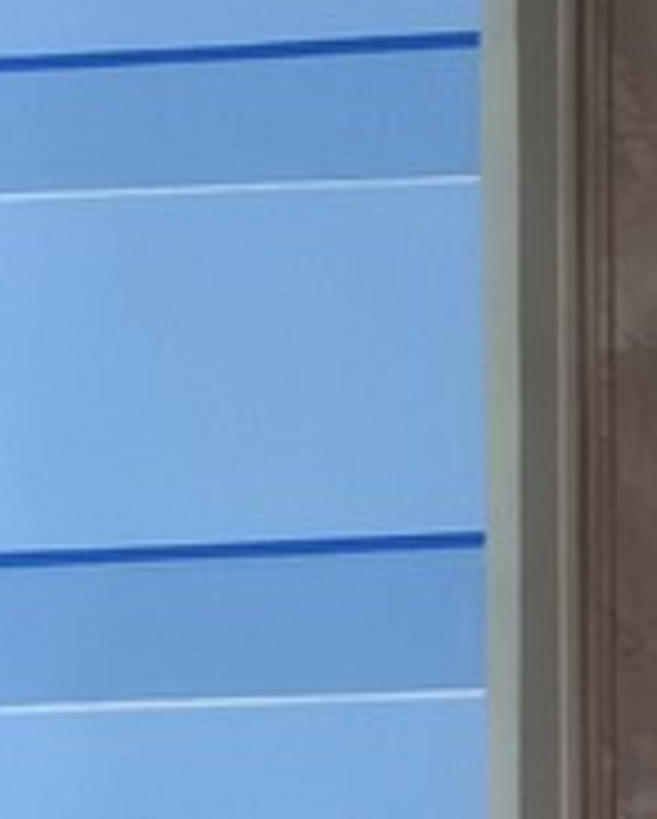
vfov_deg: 7.4
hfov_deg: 5.2
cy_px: 1791
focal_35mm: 247
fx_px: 5994
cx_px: -2470
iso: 1600
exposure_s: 1/4
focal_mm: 30
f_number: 5.6
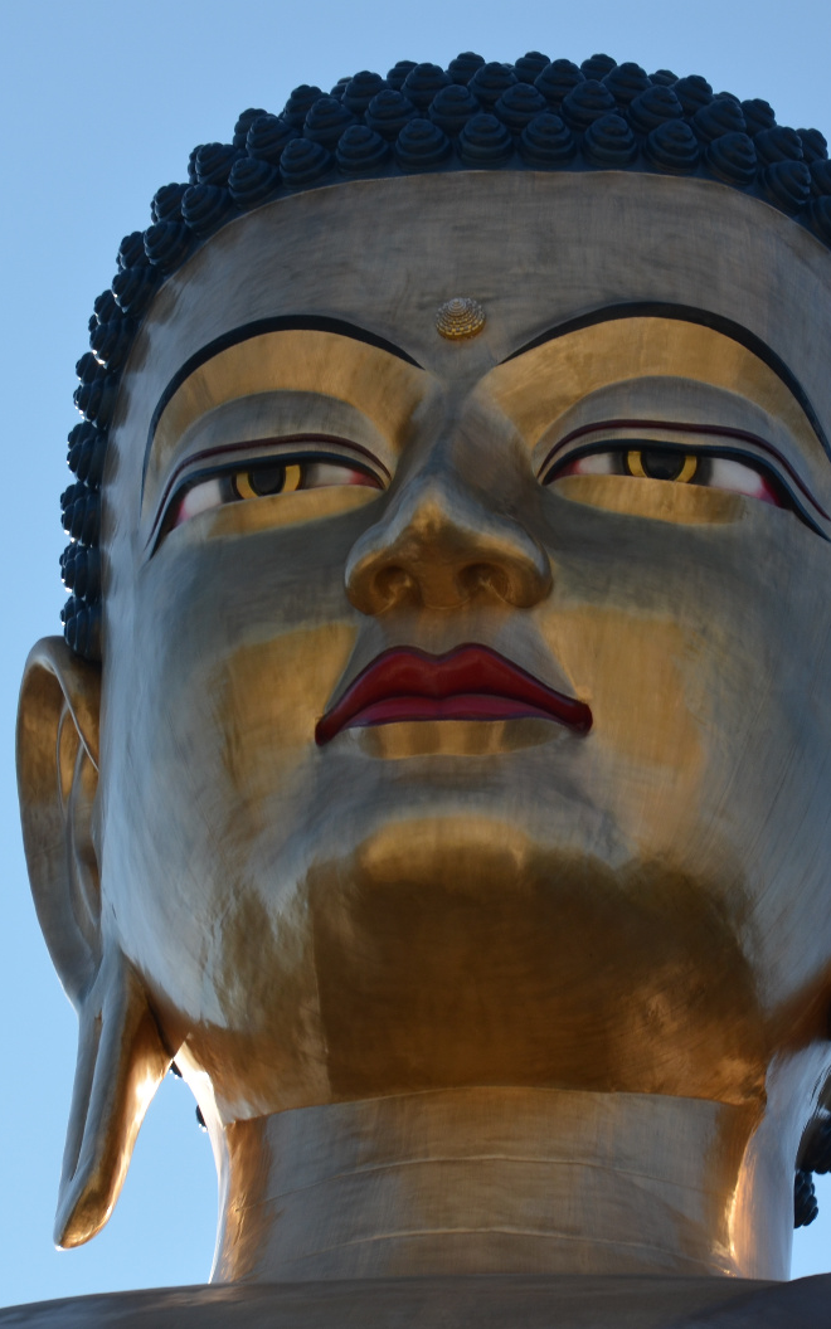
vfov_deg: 8.6
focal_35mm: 243
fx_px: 8797
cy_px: 664
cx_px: 456
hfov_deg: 5.4
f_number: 8
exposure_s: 1/250
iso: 160
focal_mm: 105
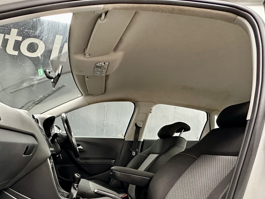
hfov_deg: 72.7
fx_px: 176
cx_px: 99
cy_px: 156
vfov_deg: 55.3
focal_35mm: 23
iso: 640
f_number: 2.2
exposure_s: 1/60
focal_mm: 2.22
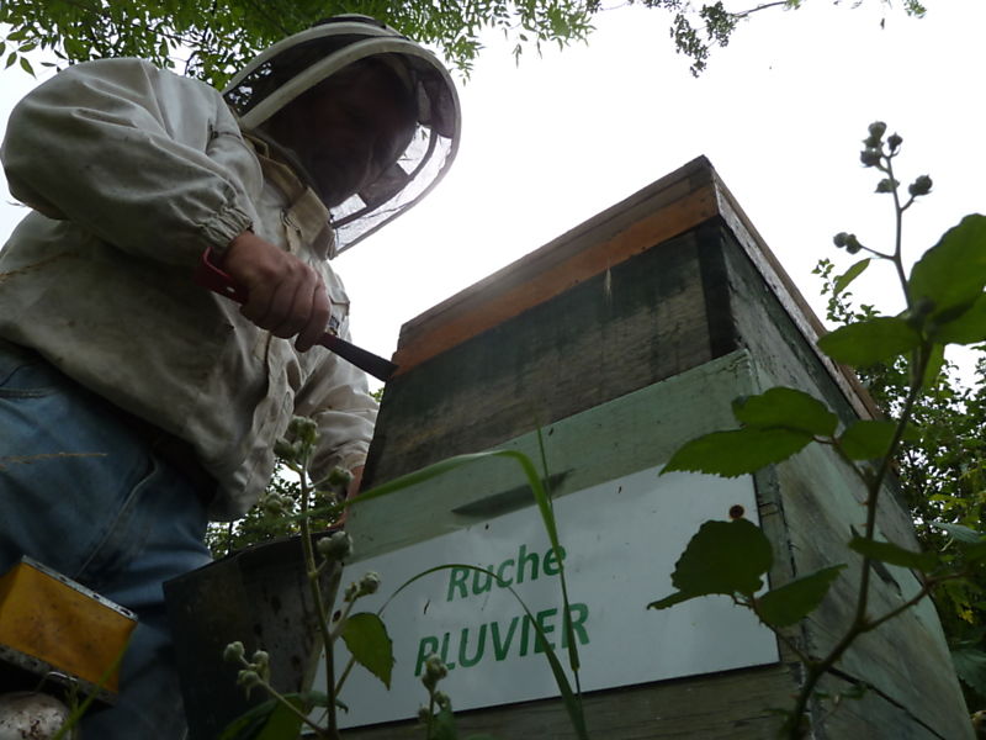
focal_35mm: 25
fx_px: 712
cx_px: 493
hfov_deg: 69.4
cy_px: 370
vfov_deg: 54.9
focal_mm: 4.1
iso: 80
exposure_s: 1/400
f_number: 4
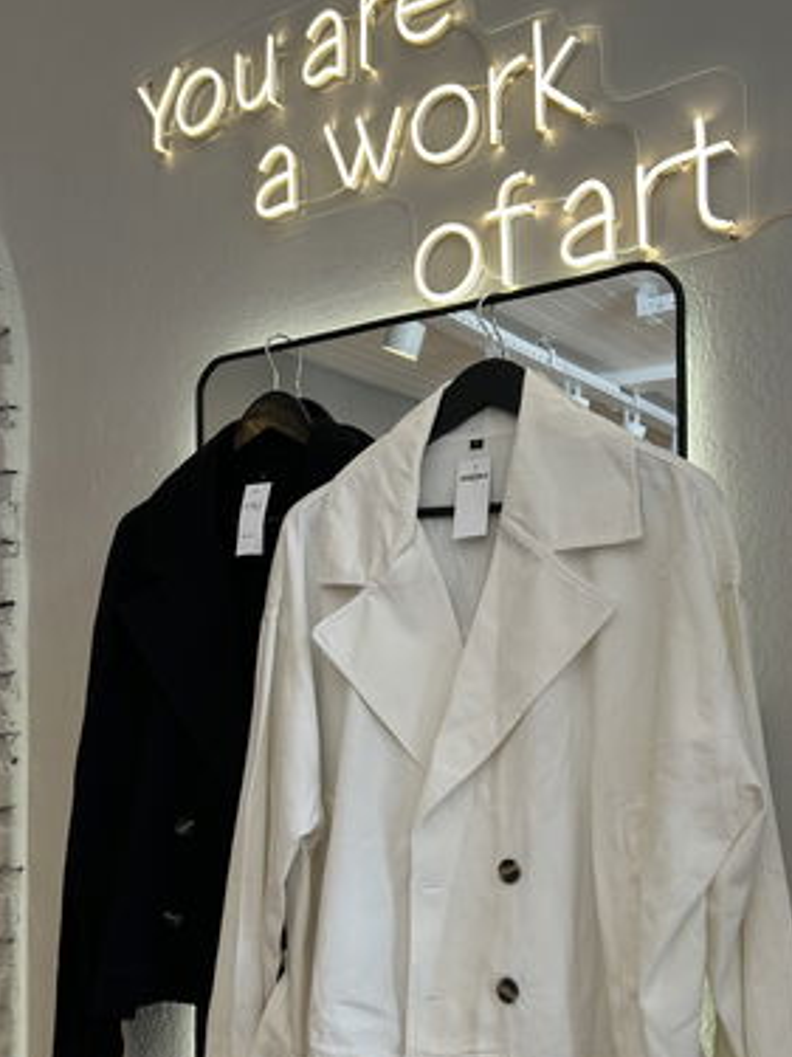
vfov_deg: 49.8
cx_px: 378
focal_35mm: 37
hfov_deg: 38.6
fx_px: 1129
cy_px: 633
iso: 40
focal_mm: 5.7
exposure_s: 1/175
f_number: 1.5
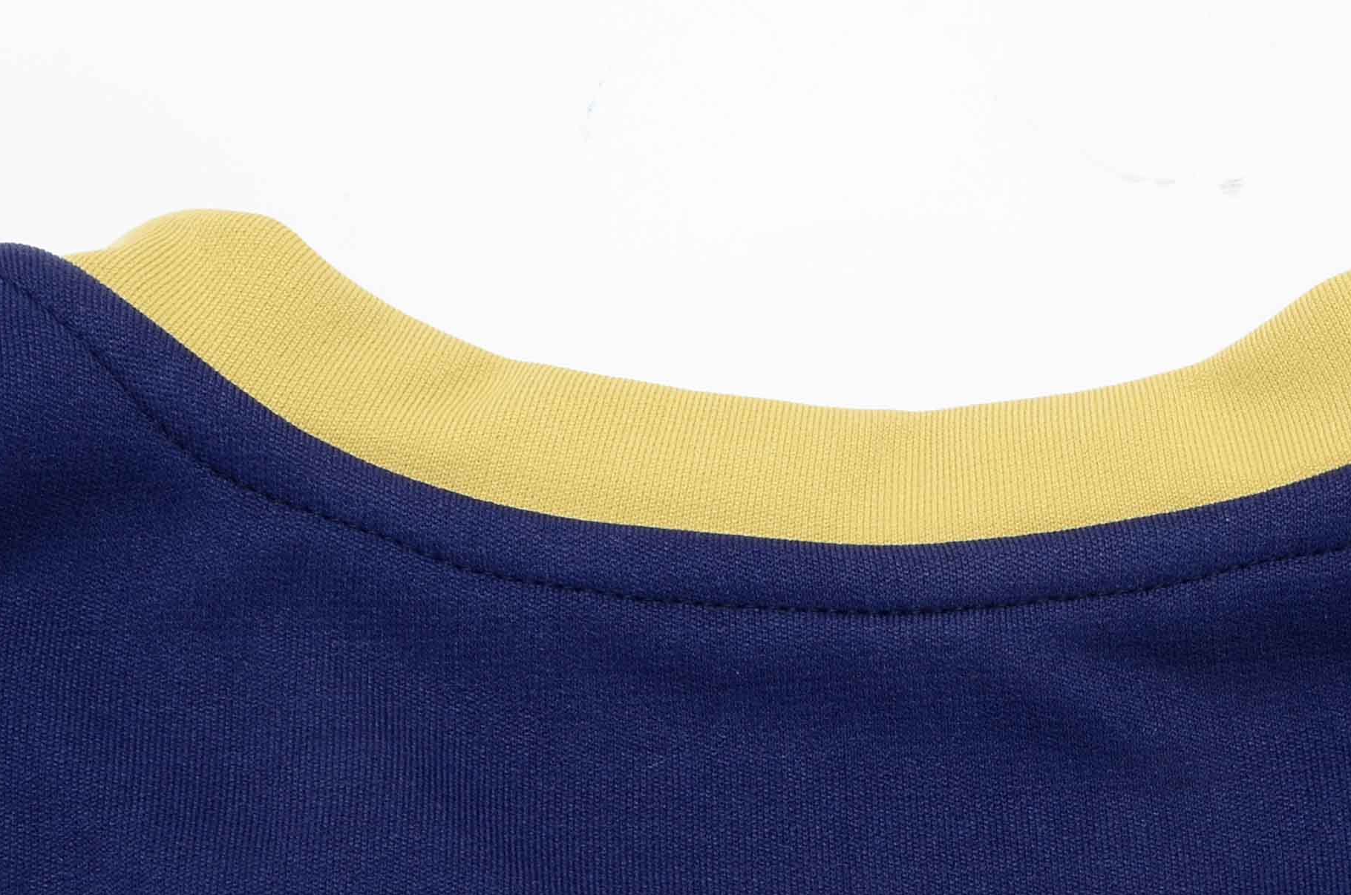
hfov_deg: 15.7
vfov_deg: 10.3
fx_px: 4868
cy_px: 1147
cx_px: 1003
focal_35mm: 130
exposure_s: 1/160
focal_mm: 32
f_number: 14
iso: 200
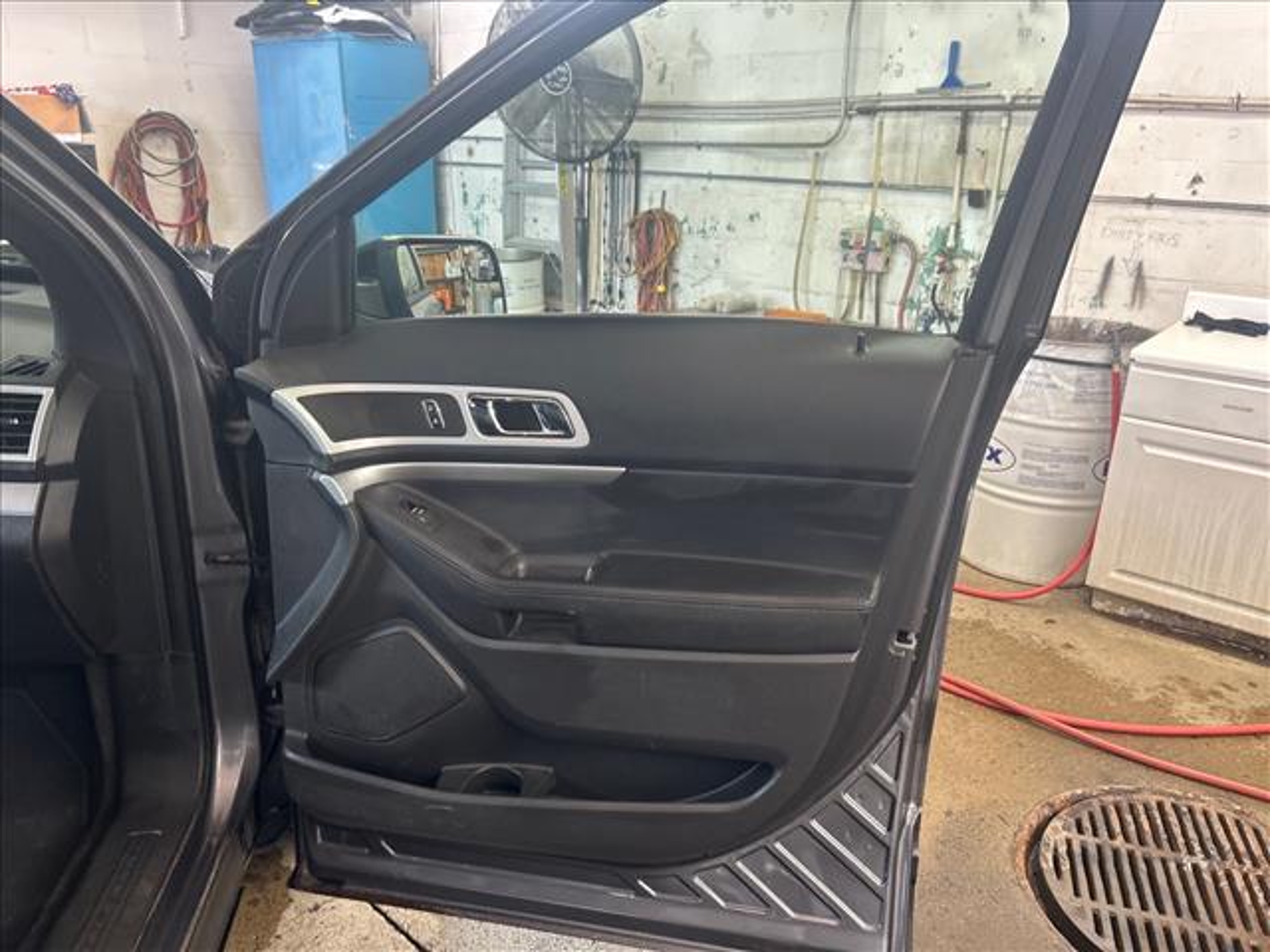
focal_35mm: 26
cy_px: 476
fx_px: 954
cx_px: 635
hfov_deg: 67.3
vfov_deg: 53.1
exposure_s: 1/60
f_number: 1.5
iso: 100
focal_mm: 5.7
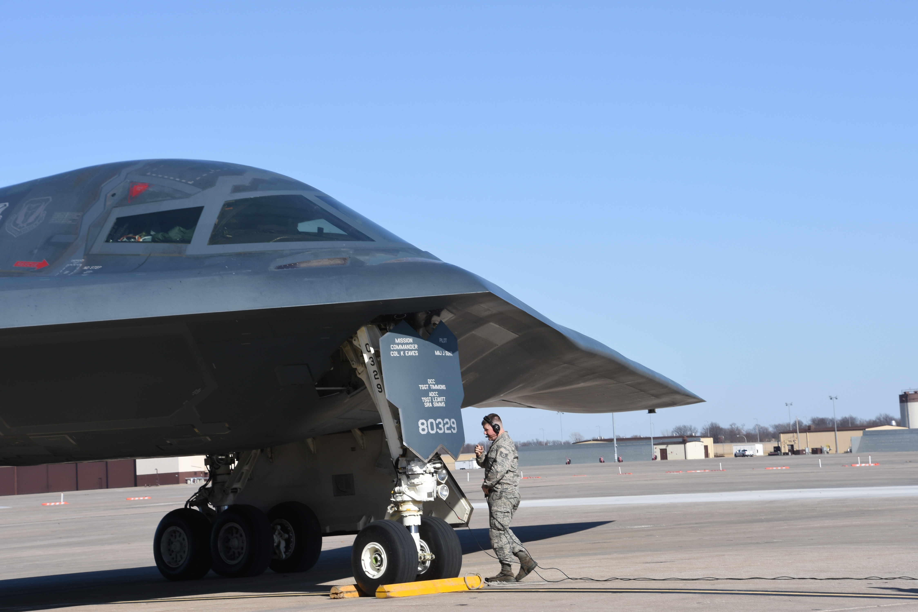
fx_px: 2869
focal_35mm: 112
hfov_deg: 18.2
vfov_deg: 12.2
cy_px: 306
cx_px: 459
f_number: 11
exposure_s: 1/320
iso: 200
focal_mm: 75
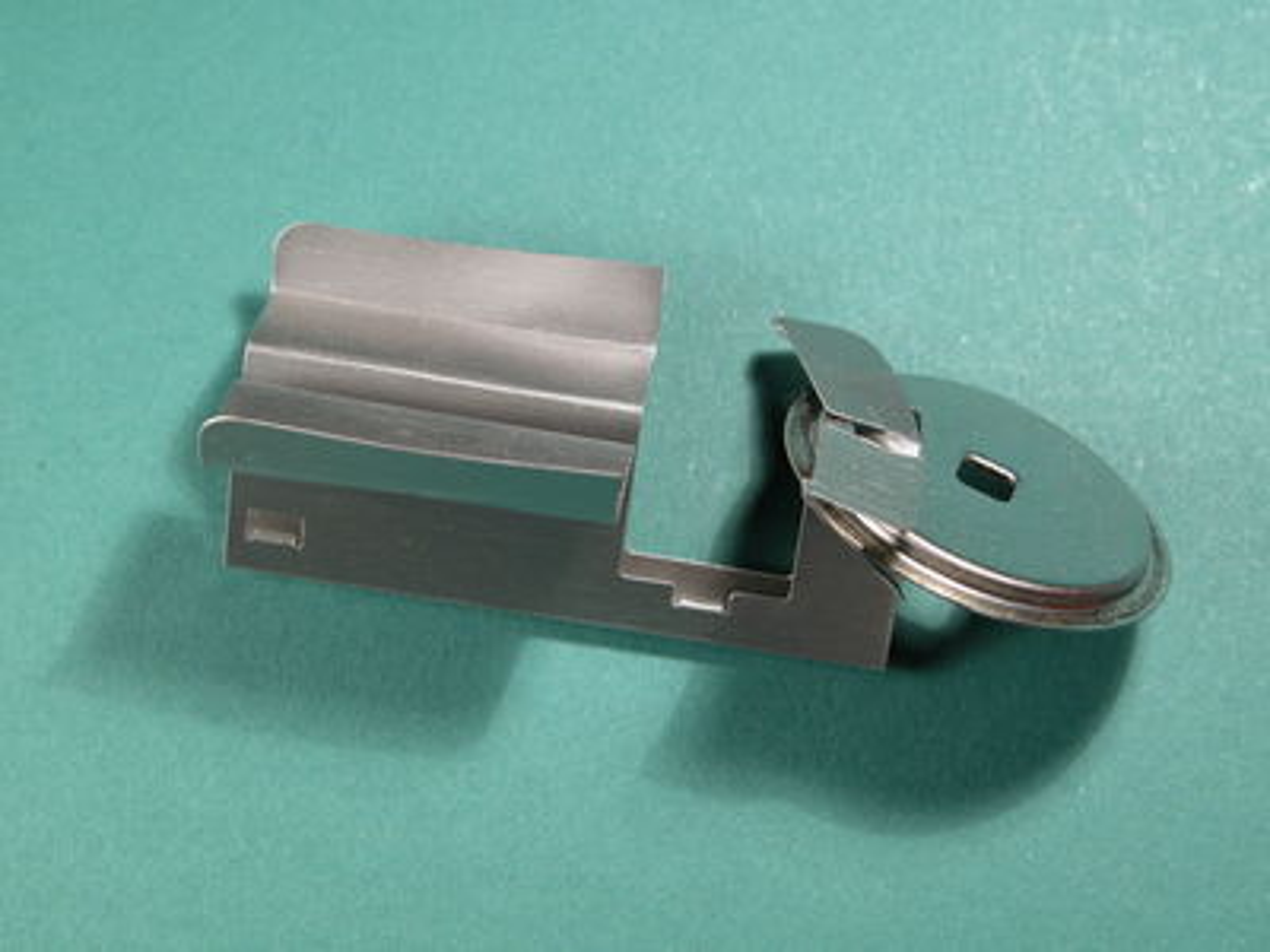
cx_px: 635
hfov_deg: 18.4
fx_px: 3926
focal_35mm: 107
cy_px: 476
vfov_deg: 13.8
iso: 100
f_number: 5.8
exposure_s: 1/23.1
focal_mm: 27.3
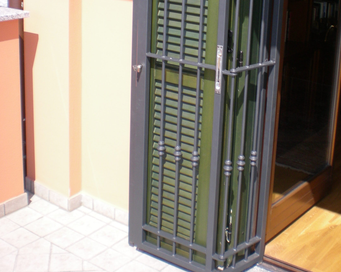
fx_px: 575
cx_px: 193
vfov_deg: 26.0
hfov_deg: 33.0
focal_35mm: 57
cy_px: 38
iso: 77
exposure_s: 1/301
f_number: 4.6
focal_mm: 6.3
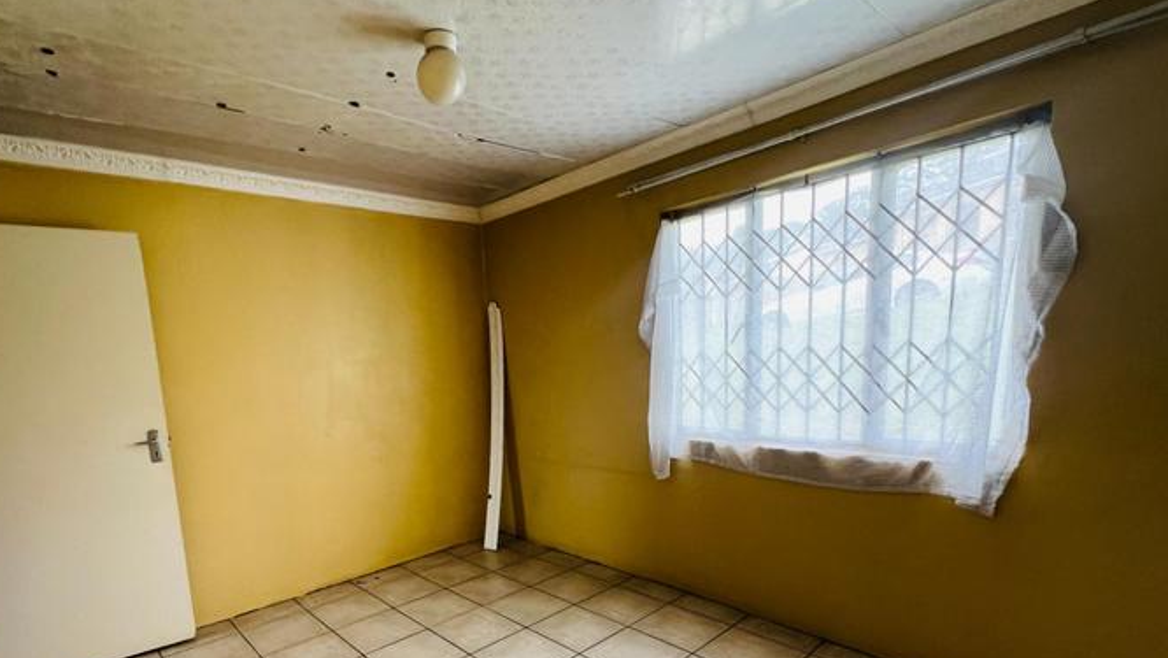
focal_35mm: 17
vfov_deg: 62.1
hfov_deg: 95.4
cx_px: 509
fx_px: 527
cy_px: 447
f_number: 1.8
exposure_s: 1/99
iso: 125
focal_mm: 1.57
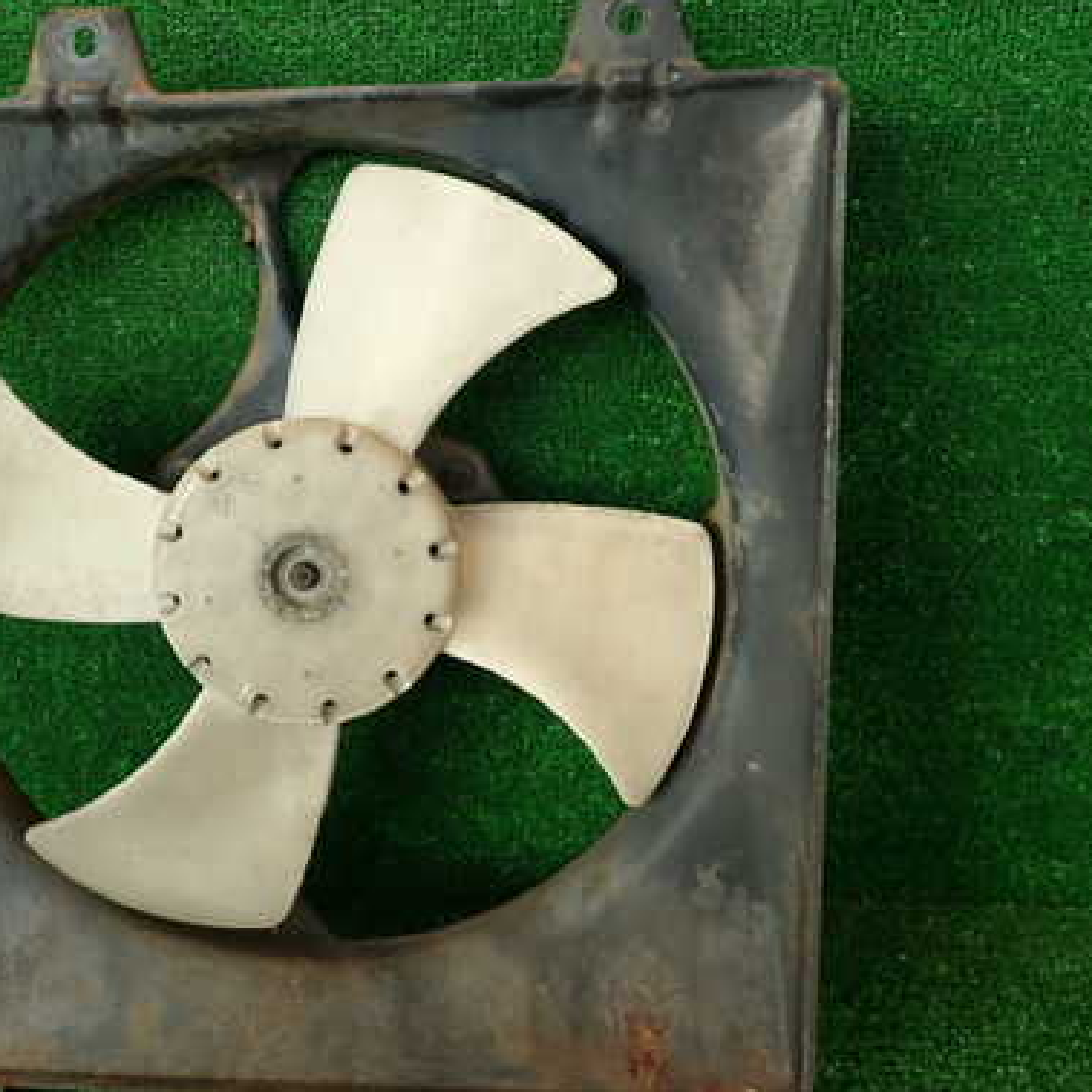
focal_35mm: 35
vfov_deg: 47.2
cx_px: 340
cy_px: 591
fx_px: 1249
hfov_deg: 46.3
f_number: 2.8
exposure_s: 1/60
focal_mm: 4.5
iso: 100
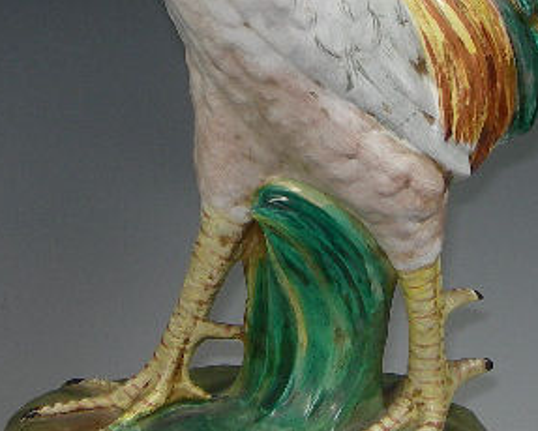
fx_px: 1354
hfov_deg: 22.4
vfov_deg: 17.7
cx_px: 346
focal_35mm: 85
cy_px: 0
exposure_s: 1/54.5
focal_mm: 7.8
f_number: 2.8
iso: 50
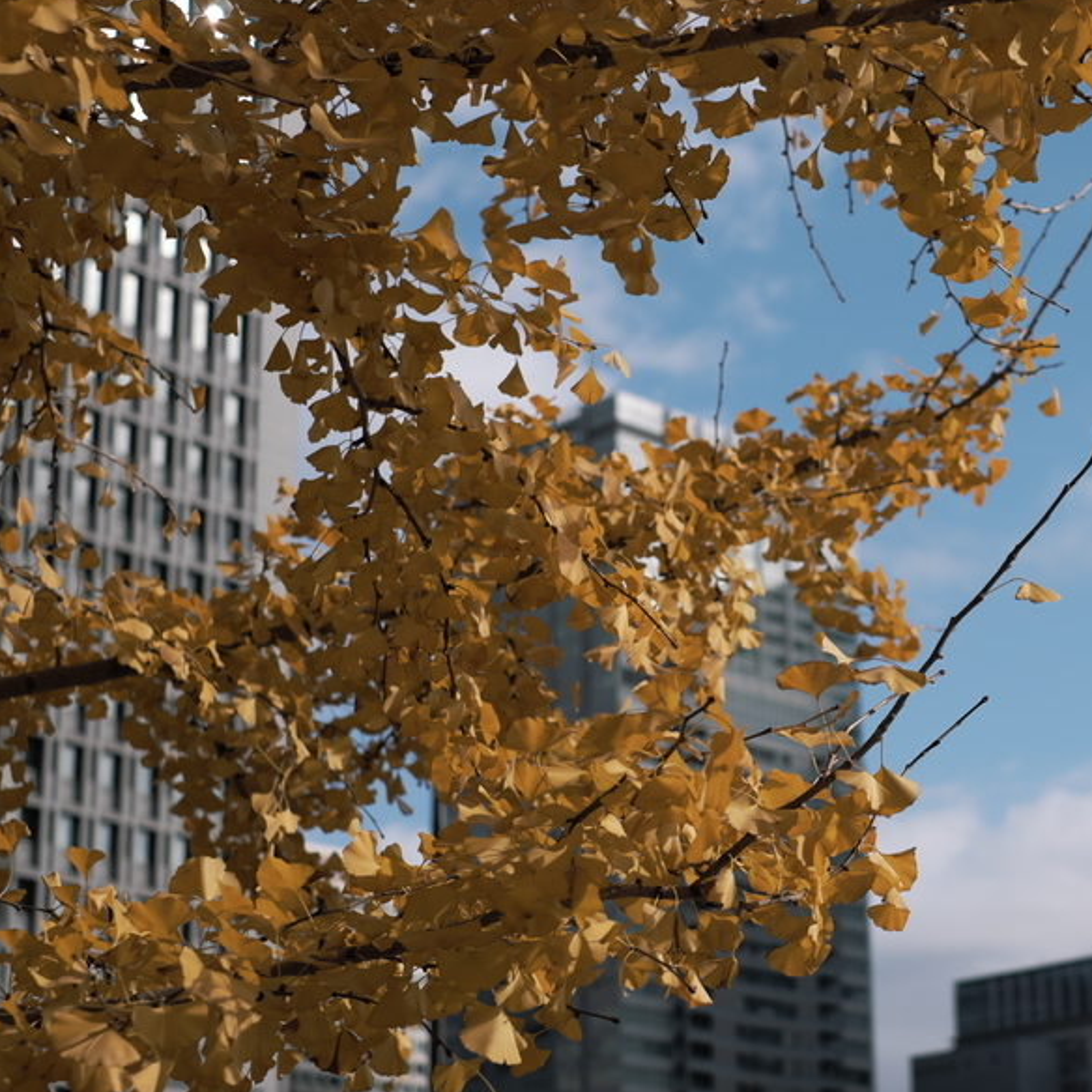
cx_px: 926
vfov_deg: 21.9
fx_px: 2820
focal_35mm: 79
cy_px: 612
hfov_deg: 21.6
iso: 200
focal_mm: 35
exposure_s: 1/6400
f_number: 3.2
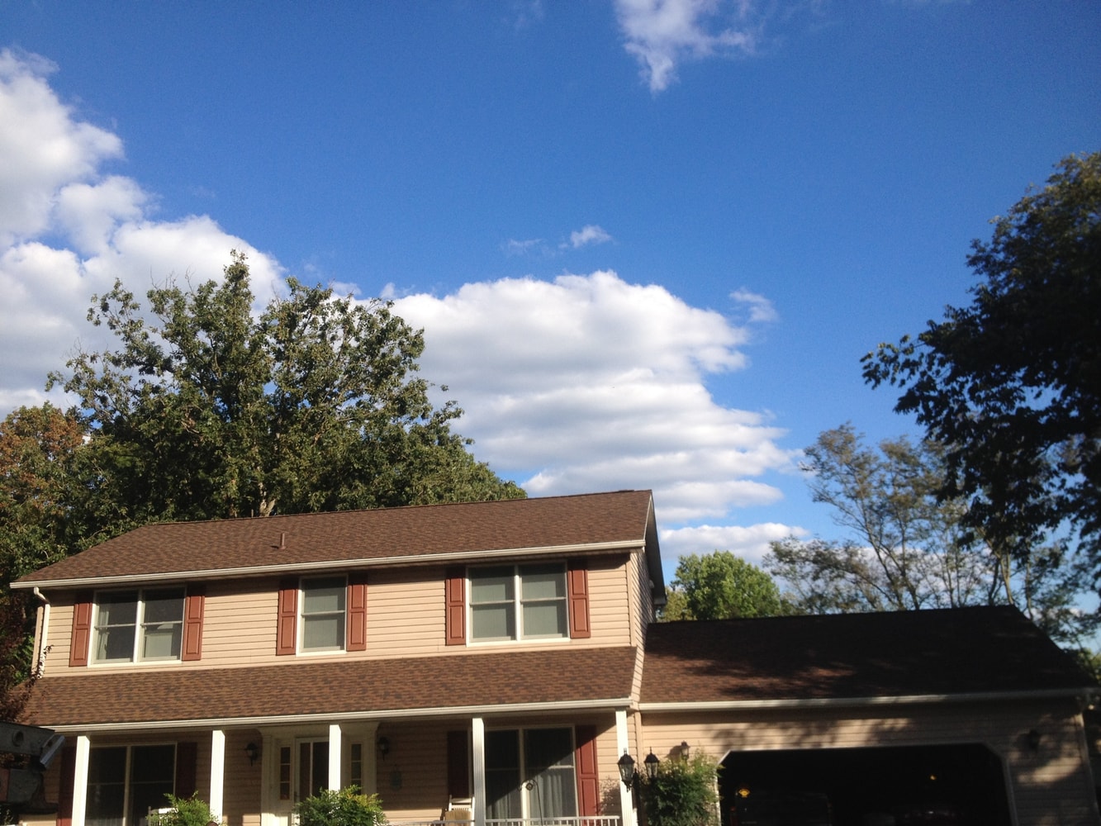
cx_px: 550
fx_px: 1113
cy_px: 413
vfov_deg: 40.7
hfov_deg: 52.6
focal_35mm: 35
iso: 64
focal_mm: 4.28
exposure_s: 1/1314
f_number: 2.4
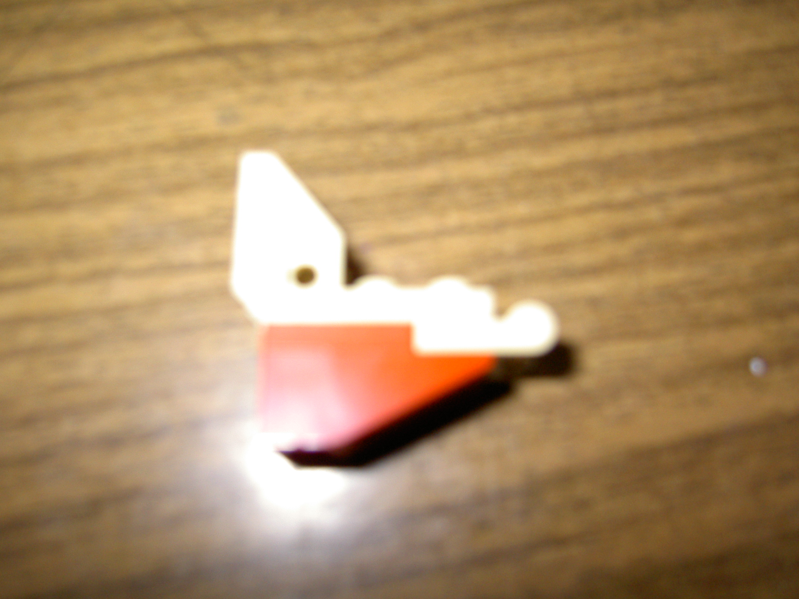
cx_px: 400
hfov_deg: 54.0
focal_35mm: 34
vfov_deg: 41.8
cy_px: 300
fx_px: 785
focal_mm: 5.6
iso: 100
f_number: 2.8
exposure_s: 1/60
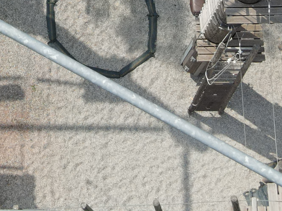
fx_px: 1173
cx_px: -10
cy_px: -186
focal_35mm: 144
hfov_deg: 13.5
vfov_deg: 9.7
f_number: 2.8
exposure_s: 1/500
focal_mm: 4.5
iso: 100
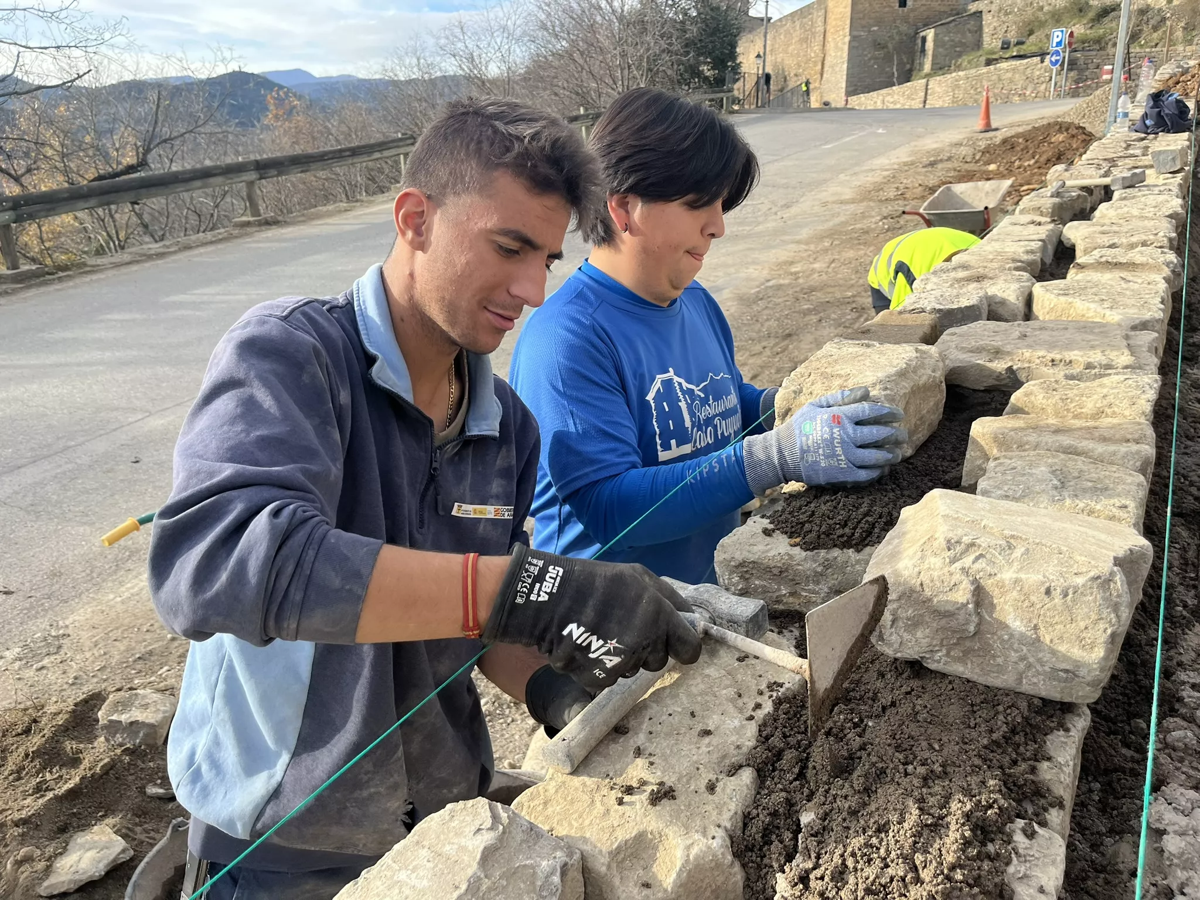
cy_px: 450
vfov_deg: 53.1
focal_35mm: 26
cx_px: 600
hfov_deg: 67.3
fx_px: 901
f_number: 1.6
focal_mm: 5.1
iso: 50
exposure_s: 1/810
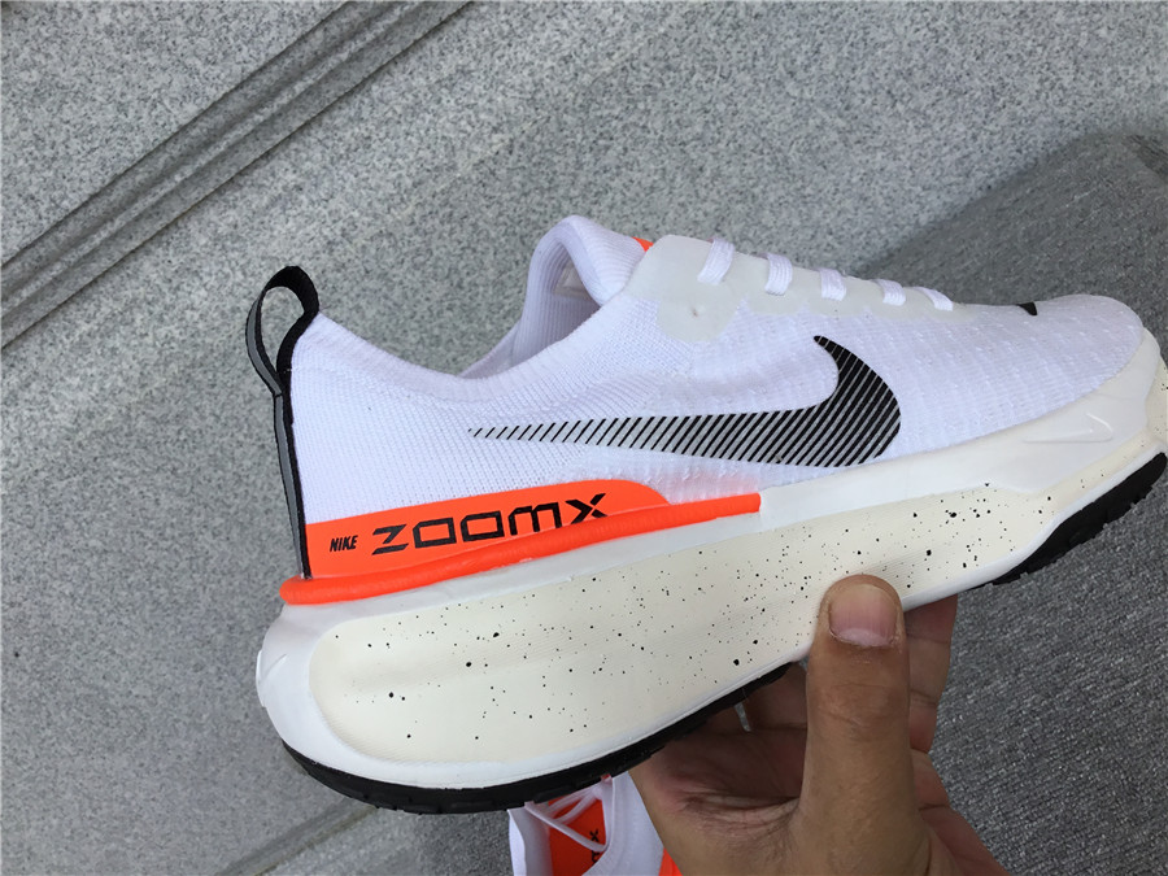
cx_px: 584
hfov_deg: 58.4
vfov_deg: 45.4
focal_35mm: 31
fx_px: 1046
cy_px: 438
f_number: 2.4
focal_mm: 3.3
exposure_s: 1/637
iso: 25
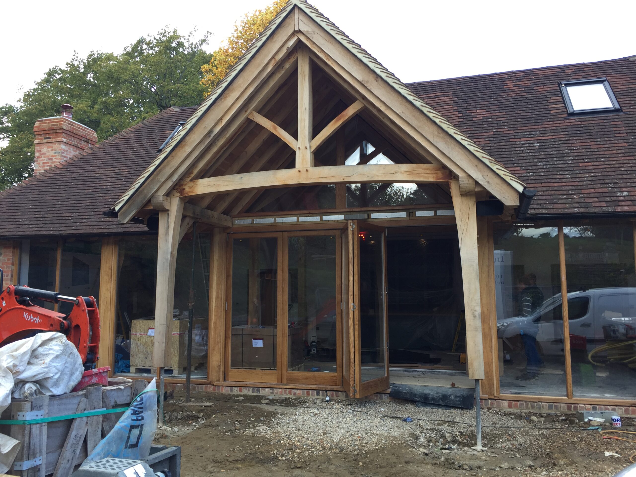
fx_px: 533
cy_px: 238
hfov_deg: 61.7
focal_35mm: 29
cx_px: 318
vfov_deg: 48.2
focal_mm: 4.15
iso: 32
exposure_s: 1/109
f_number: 2.2
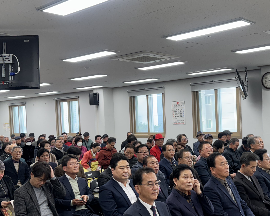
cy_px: 121
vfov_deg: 33.4
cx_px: 176
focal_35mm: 45
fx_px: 360
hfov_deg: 40.7
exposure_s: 1/120
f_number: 1.78
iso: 160
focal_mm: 6.76
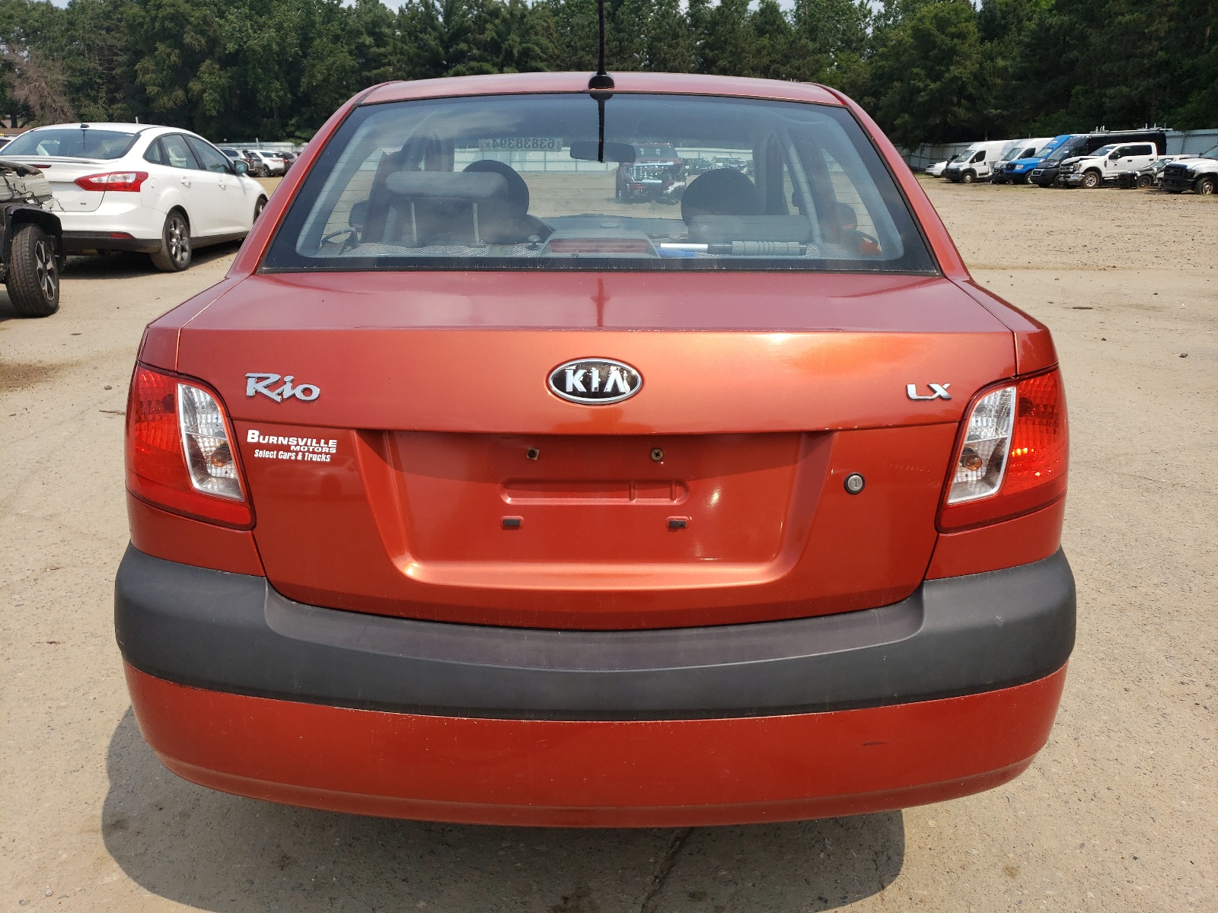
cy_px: 456
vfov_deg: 53.1
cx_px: 609
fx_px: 915
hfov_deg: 67.3
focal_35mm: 26
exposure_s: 1/3333
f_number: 1.5
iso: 50
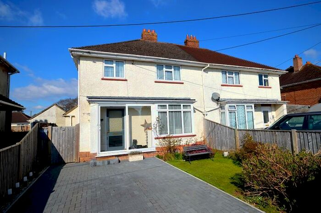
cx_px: 160
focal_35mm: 18
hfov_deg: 90.1
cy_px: 106
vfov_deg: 67.3
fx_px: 160
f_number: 10
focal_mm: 12
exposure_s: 1/400
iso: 100
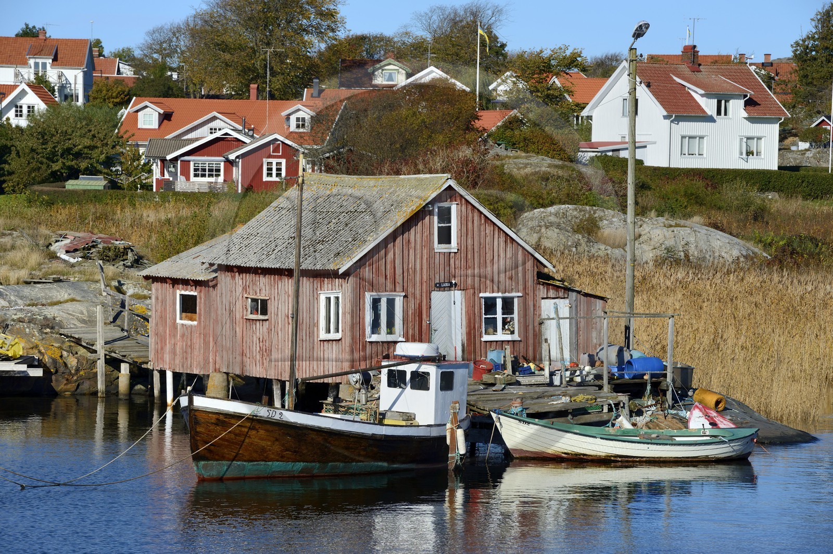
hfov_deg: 12.5
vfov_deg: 8.3
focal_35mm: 165
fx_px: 3815
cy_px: 277
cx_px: 416
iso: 200
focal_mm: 165
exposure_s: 1/400
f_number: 11
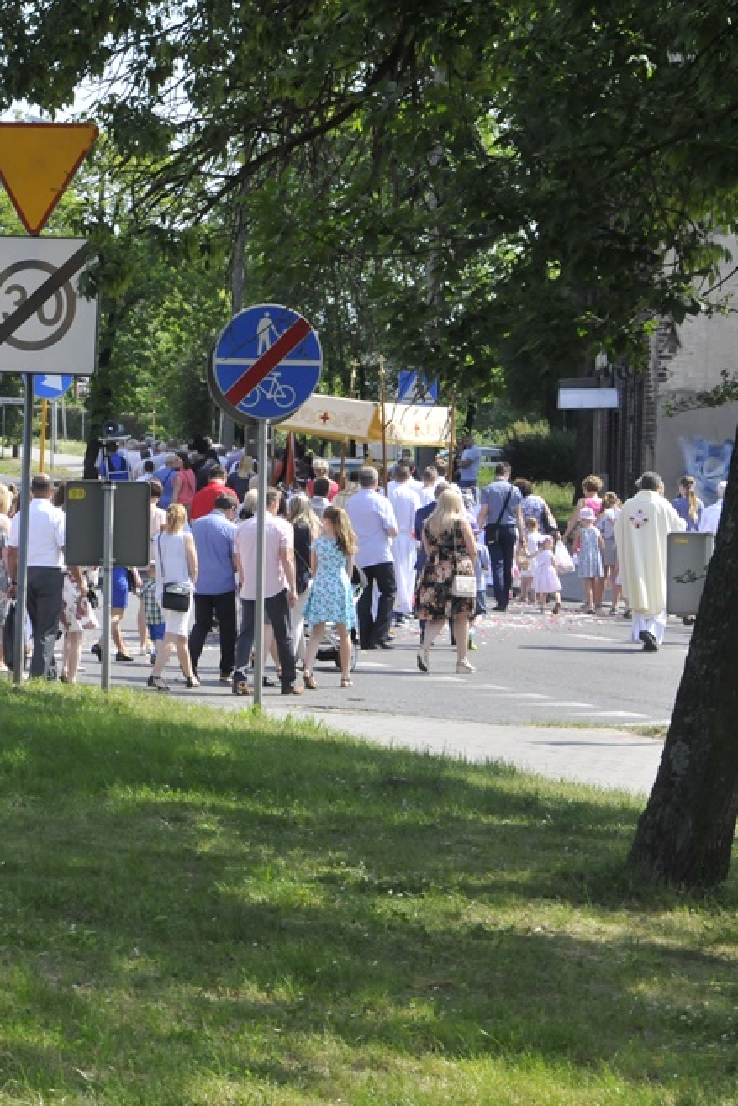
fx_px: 4057
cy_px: 556
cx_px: -15
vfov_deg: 15.5
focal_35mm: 132
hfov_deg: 10.3
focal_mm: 58
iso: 800
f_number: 11
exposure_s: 1/500
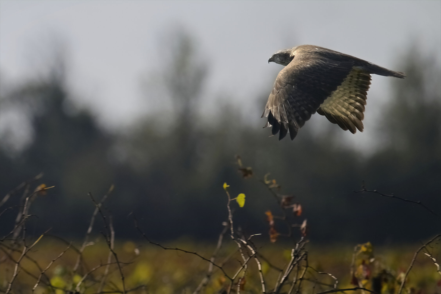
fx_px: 6859
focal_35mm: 560
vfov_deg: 2.5
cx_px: 220
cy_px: 147
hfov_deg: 3.7
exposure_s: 1/1600
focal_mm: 560
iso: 280
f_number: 7.1
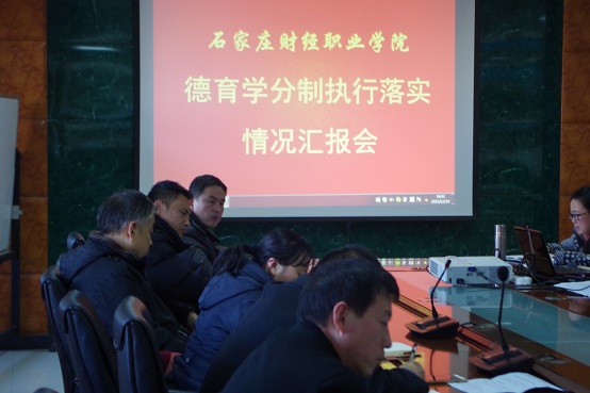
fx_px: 1343
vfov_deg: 16.6
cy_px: 196
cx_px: 295
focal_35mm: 82
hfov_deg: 24.8
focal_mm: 55
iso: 1600
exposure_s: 1/40
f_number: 5.6
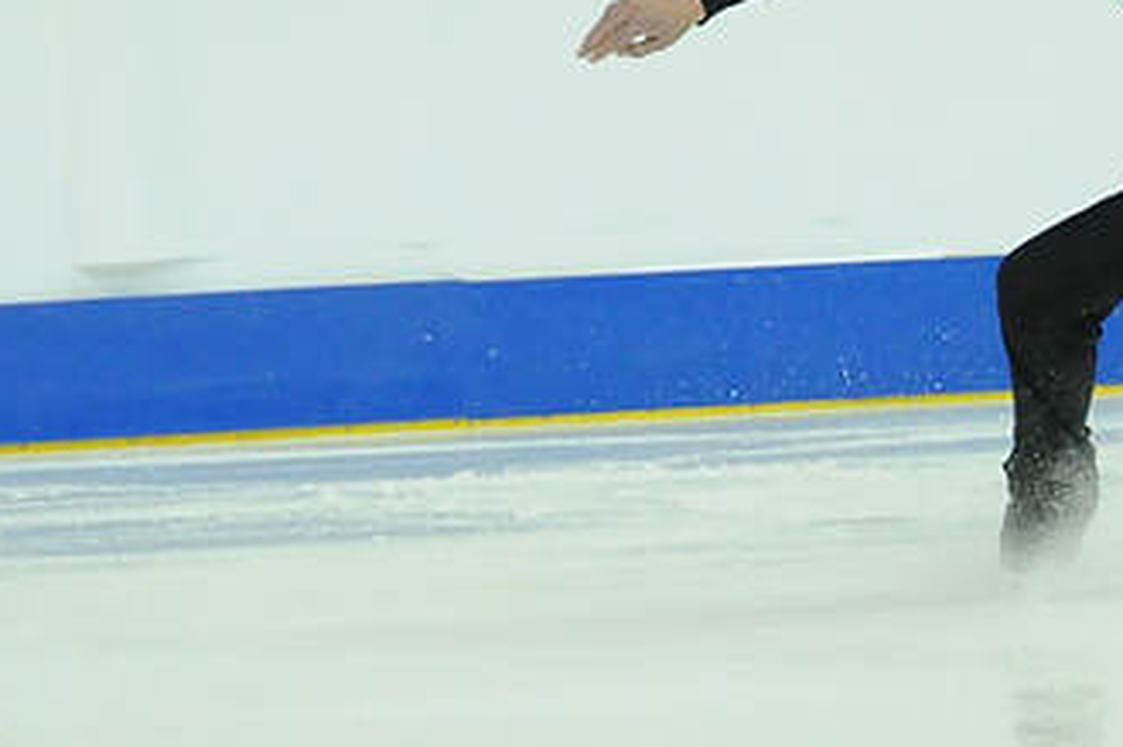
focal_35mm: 547
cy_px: 80
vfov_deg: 2.5
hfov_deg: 3.8
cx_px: 1191
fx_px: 17054
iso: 3200
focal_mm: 150
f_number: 5.6
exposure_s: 1/1000
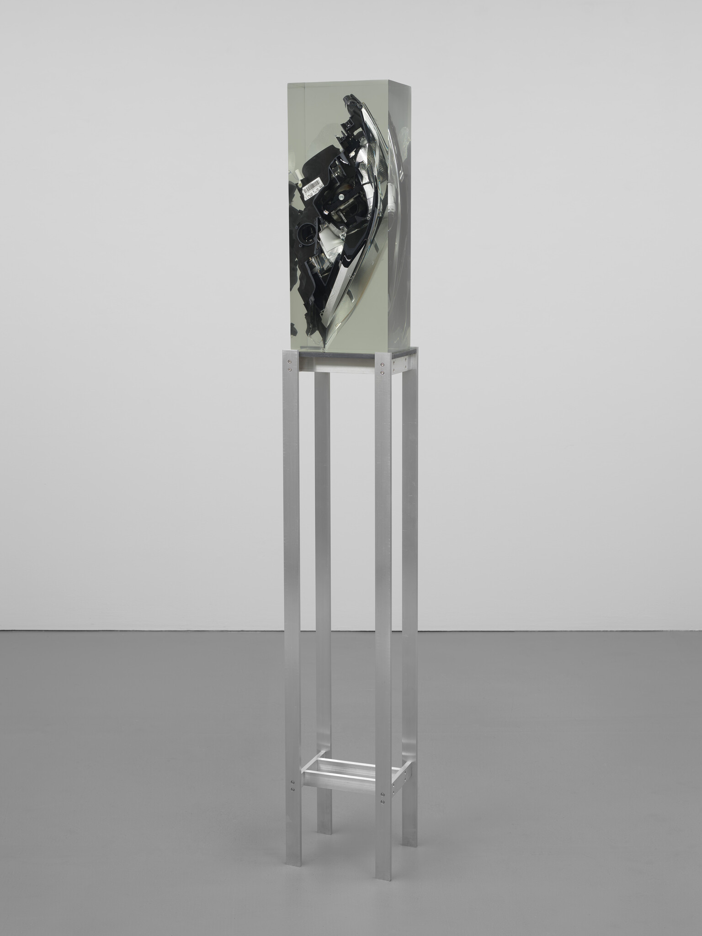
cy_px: 468
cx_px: 351
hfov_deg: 28.6
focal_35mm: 51
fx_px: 1379
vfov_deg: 37.5
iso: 64
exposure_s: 1/125
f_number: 11
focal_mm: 80
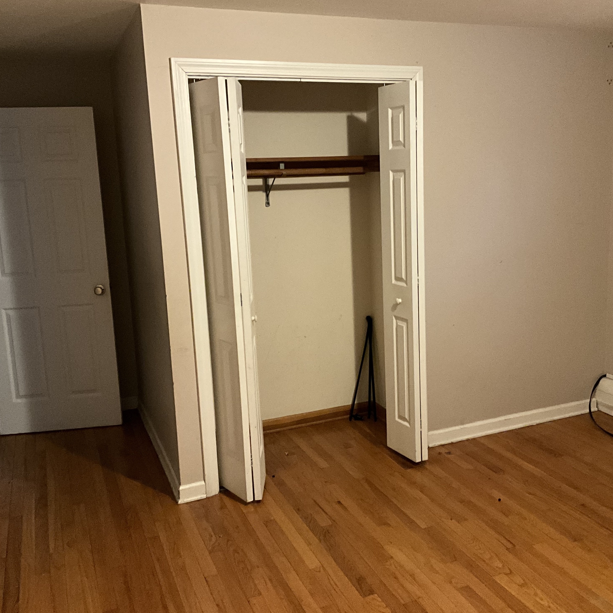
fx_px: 701
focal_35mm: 35
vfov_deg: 47.2
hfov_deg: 47.1
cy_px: 306
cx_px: 353
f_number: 1.8
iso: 500
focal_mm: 3
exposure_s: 1/30
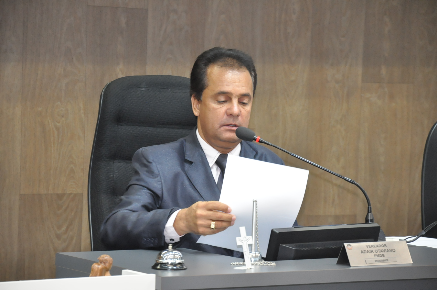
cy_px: 145
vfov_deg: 8.7
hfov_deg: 13.1
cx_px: 218
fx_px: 1910
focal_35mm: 158
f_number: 5.6
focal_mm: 105
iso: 2000
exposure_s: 1/60
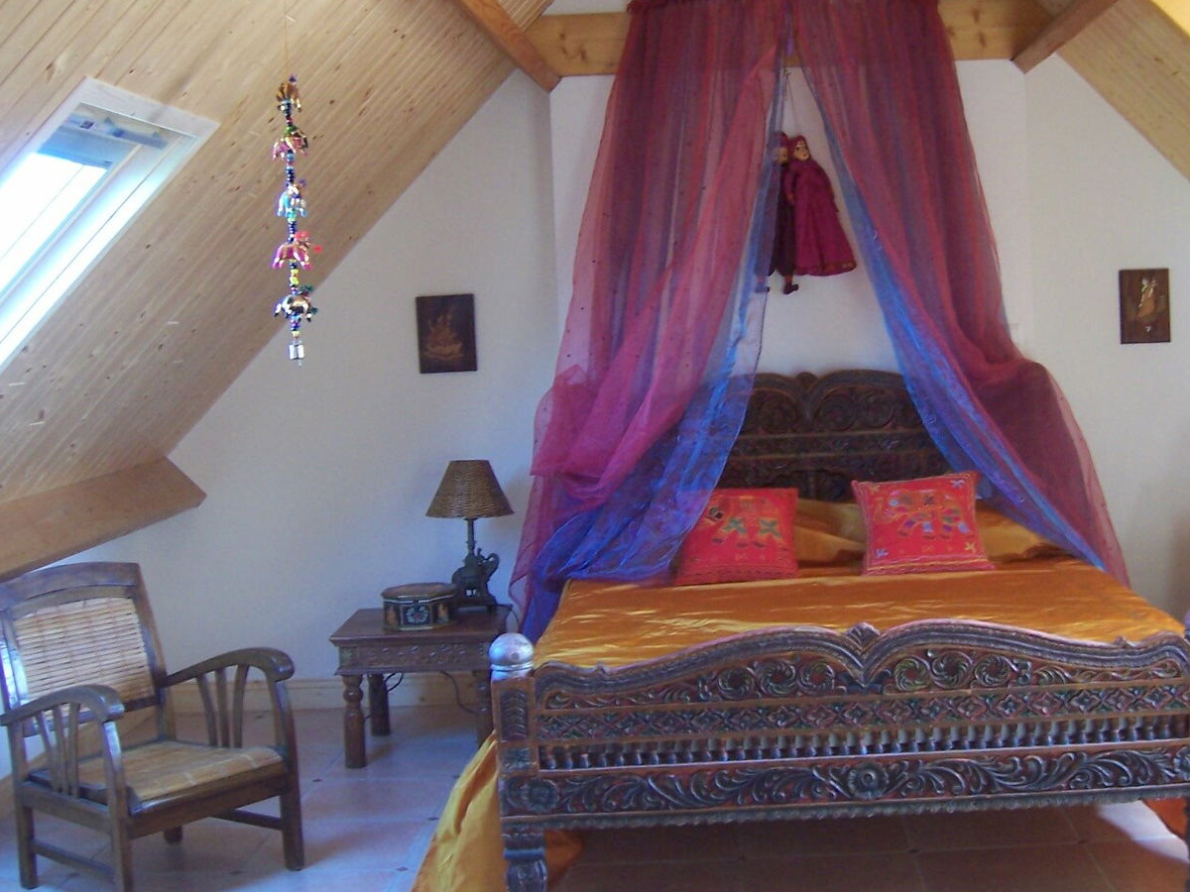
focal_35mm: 48
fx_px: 1650
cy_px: 369
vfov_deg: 30.2
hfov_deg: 39.5
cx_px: 723
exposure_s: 1/10
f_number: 3
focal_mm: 6
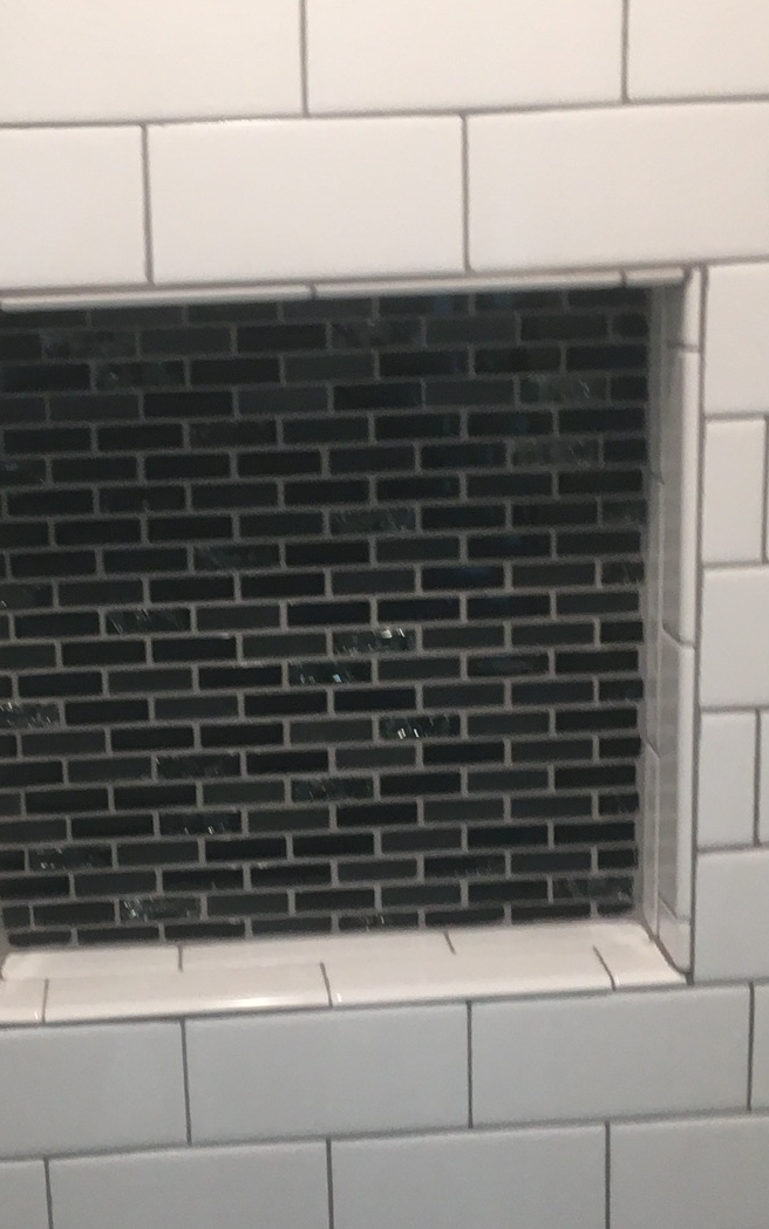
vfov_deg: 33.9
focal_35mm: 60
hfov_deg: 21.6
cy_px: 722
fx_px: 2011
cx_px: 278
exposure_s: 1/30
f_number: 2.2
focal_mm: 4.15
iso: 32
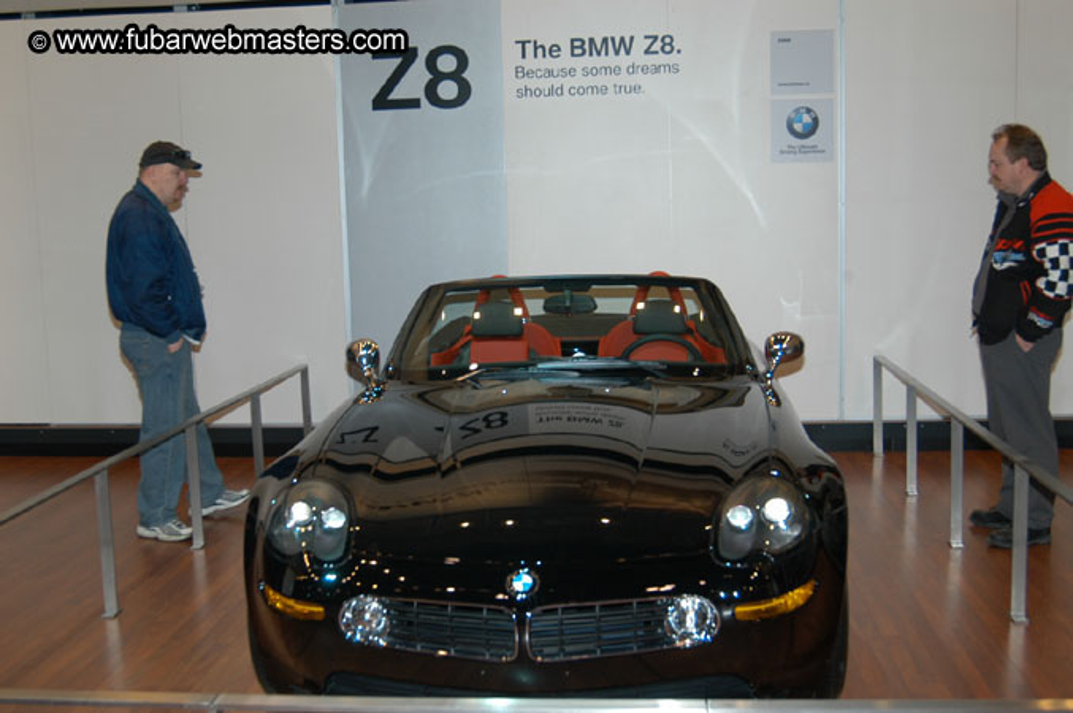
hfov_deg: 46.4
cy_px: 356
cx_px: 536
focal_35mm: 42
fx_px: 1251
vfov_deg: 31.8
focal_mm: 28
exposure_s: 1/60
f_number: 5
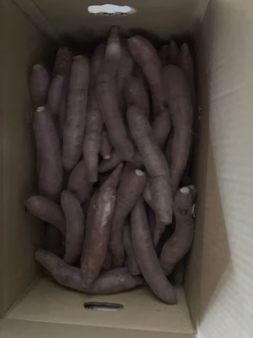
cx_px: 126
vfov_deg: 63.4
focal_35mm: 28
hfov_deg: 49.7
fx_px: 273
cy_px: 169
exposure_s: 1/4
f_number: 1.8
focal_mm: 3.99
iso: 1600
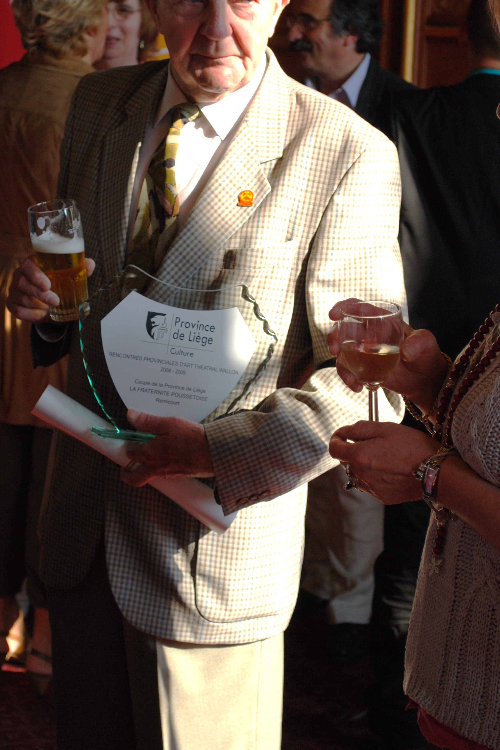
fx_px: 1937
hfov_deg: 14.7
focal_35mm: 93
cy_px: 335
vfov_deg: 21.9
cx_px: 246
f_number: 5.6
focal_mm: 46
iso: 140
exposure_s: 1/125
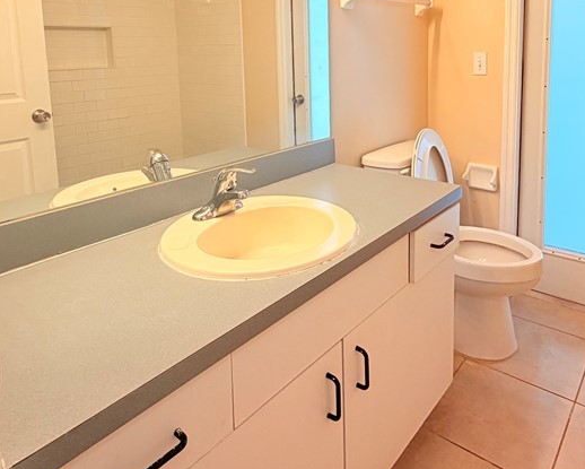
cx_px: 360
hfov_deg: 63.3
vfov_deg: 50.3
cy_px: 99
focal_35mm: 27
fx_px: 468
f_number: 2.2
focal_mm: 2.22
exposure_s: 1/120
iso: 100
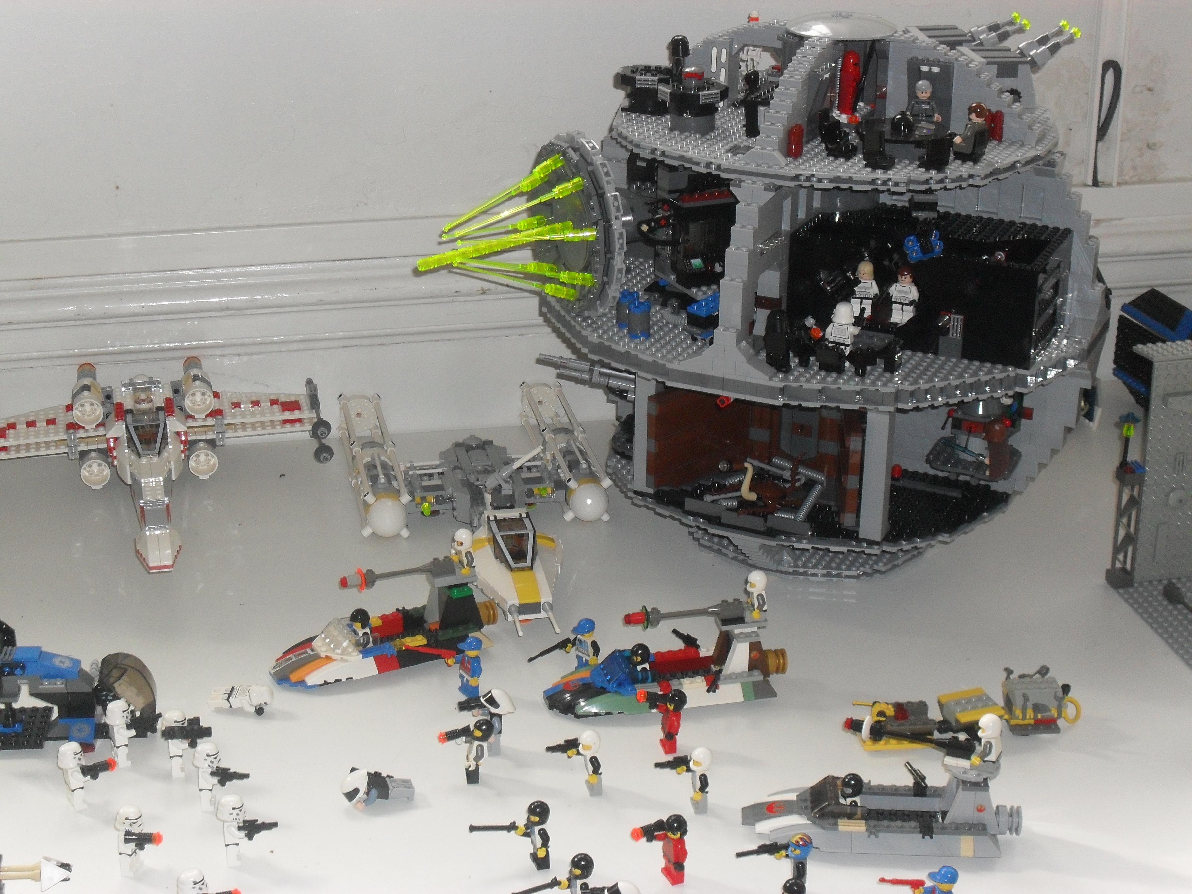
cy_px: 447
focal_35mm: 57
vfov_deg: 25.7
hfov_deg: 33.8
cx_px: 596
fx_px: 1963
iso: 200
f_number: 4.3
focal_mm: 10.1
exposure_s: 1/60
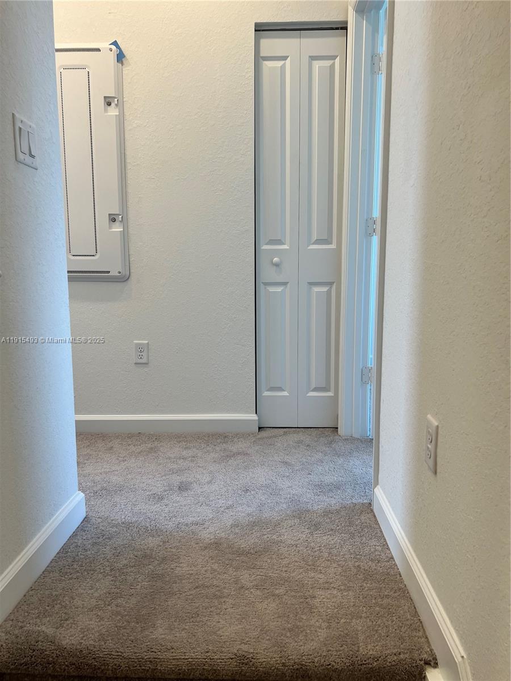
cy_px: 340
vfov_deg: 67.3
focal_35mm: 26
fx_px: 512
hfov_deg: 53.1
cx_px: 256
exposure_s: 1/120
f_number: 1.5
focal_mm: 5.7
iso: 64
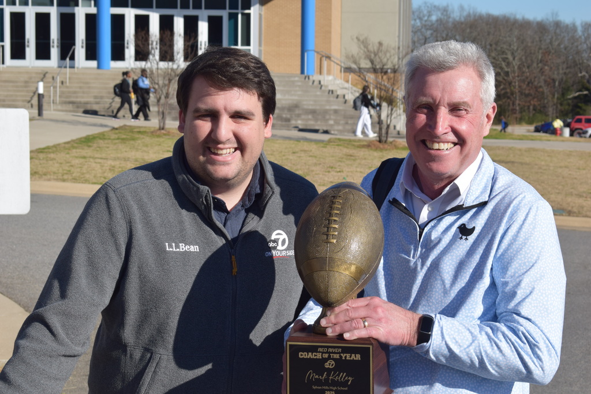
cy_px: 197
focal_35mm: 78
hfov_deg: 26.0
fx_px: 1281
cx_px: 296
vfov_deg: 17.5
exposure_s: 1/400
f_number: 10
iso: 200
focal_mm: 52
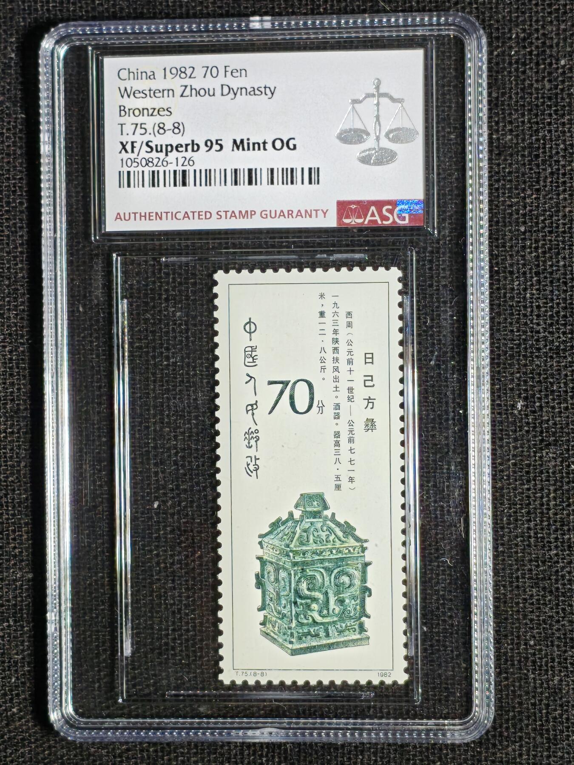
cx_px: 287
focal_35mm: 101
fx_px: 2233
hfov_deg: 14.6
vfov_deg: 19.4
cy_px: 382
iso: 50
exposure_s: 1/513
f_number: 1.5
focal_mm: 4.94
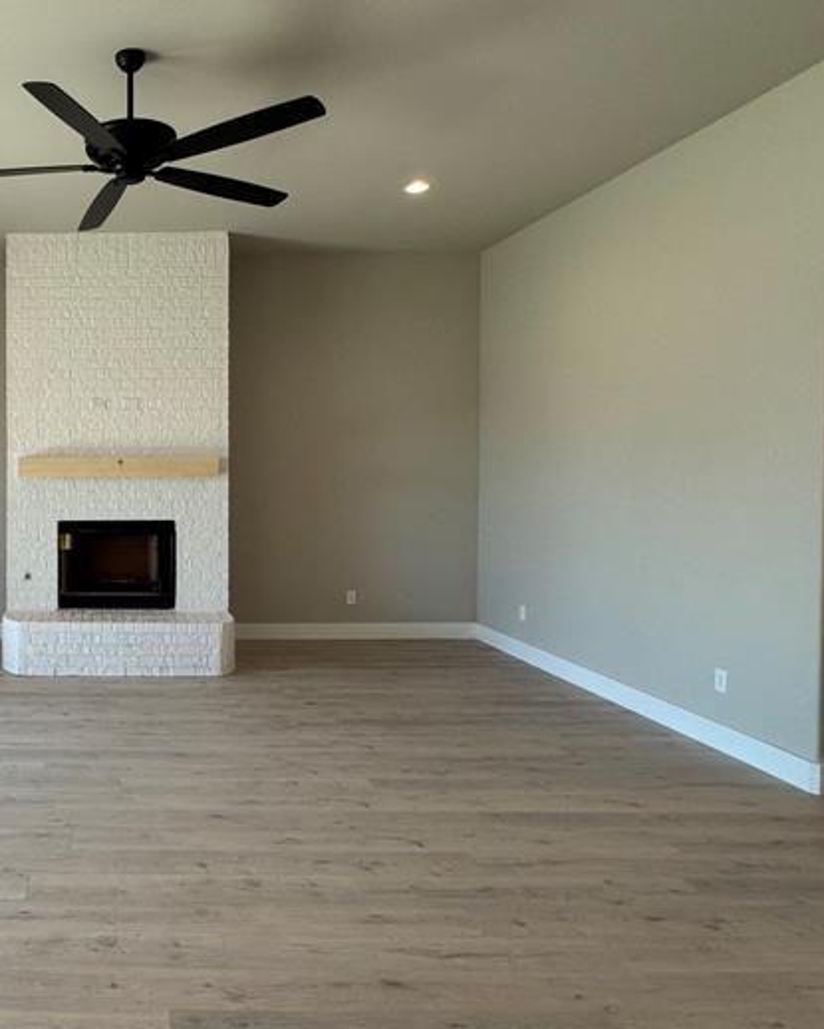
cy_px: 493
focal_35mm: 27
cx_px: 79
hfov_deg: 47.7
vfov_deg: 64.0
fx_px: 822
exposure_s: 1/120
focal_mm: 2.22
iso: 125
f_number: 2.2
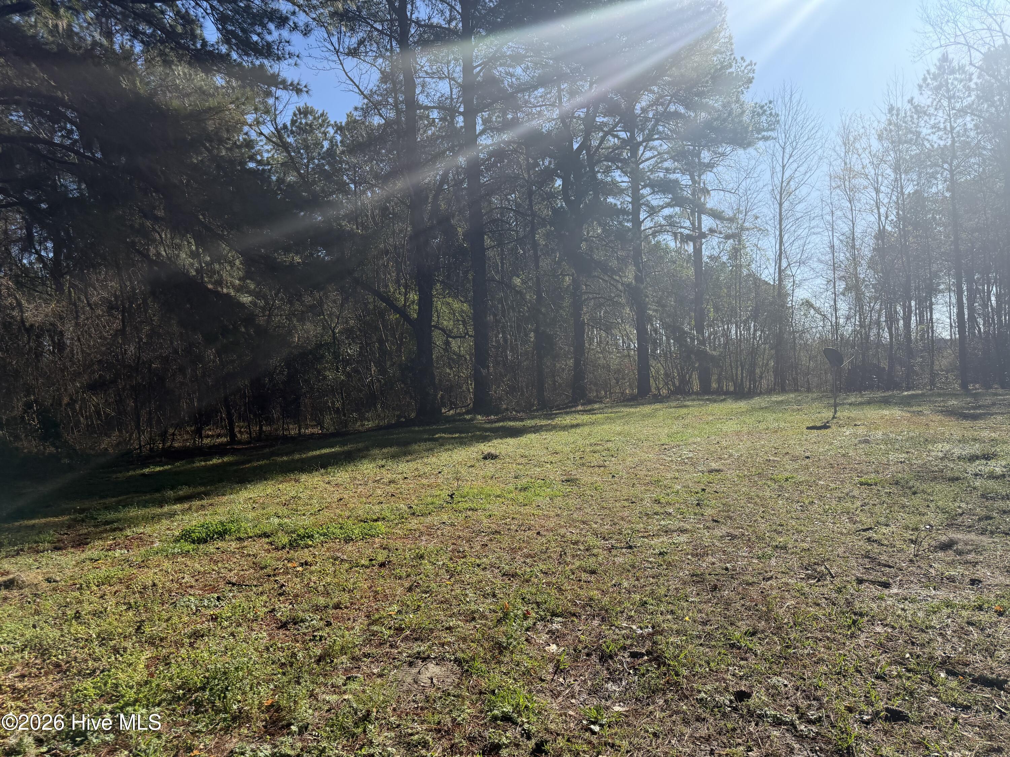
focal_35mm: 24
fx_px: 700
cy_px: 378
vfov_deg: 56.8
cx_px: 505
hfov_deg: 71.6
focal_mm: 6.76
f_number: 1.78
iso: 100
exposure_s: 1/5319
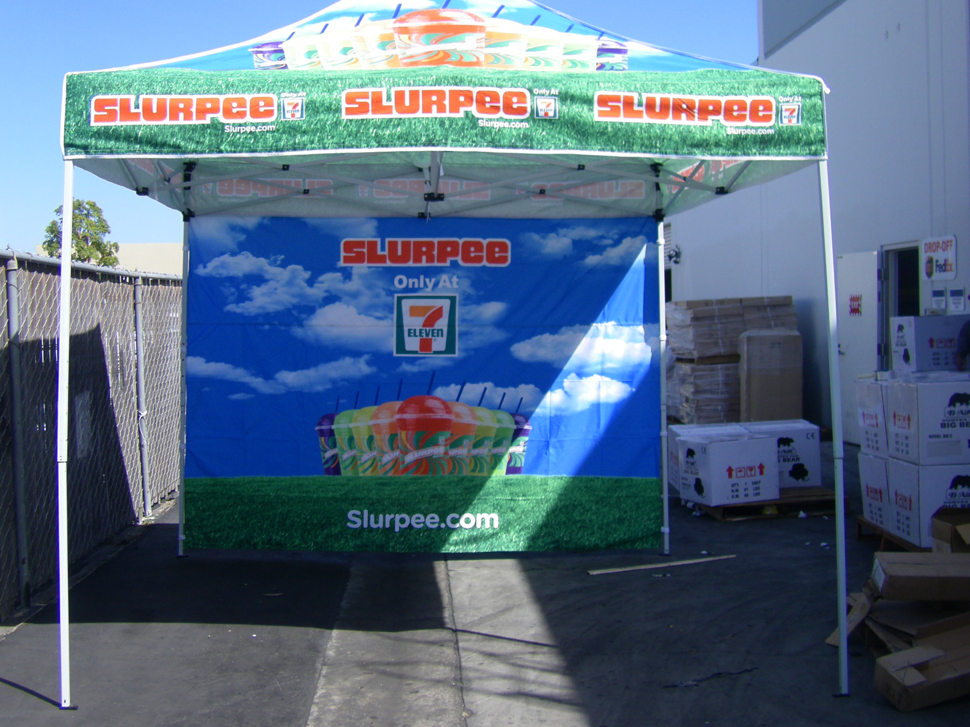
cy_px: 314
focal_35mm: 45
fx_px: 1261
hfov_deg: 42.0
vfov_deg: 32.1
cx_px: 438
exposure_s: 1/125
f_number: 7
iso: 64
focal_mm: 6.3
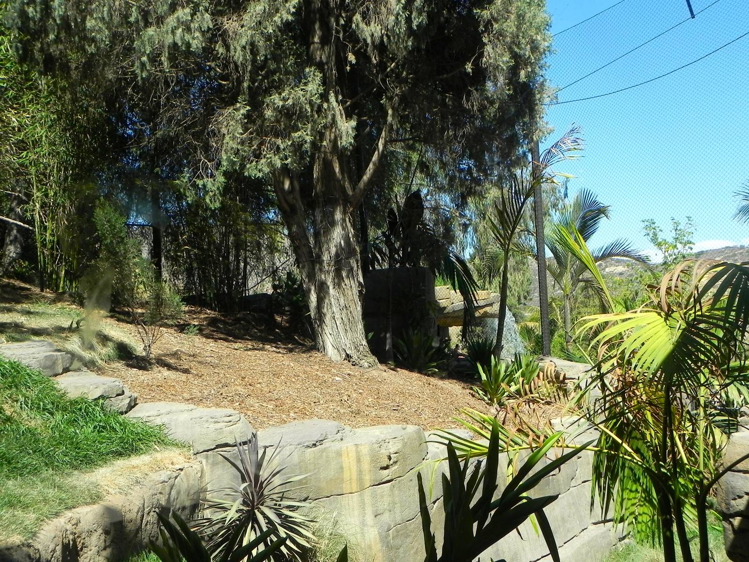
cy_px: 281
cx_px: 374
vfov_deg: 35.1
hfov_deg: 45.8
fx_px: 887
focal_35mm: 41
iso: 160
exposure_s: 1/303
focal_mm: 7.3
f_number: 5.6
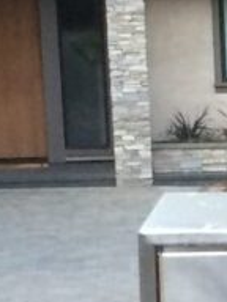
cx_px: 445
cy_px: 703
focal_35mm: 160
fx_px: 1399
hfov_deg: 8.8
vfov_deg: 10.7
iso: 125
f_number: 2.2
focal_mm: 4.12
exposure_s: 1/30
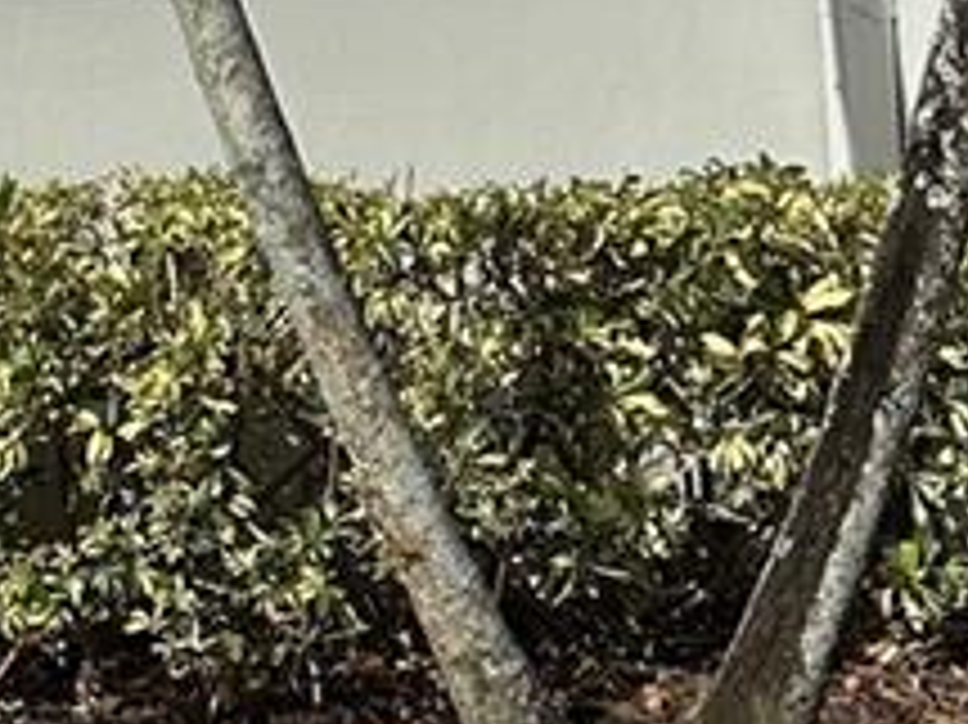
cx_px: 104
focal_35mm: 134
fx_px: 3745
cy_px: -845
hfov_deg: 14.6
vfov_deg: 10.0
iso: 100
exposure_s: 1/15625
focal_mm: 6.86
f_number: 1.78
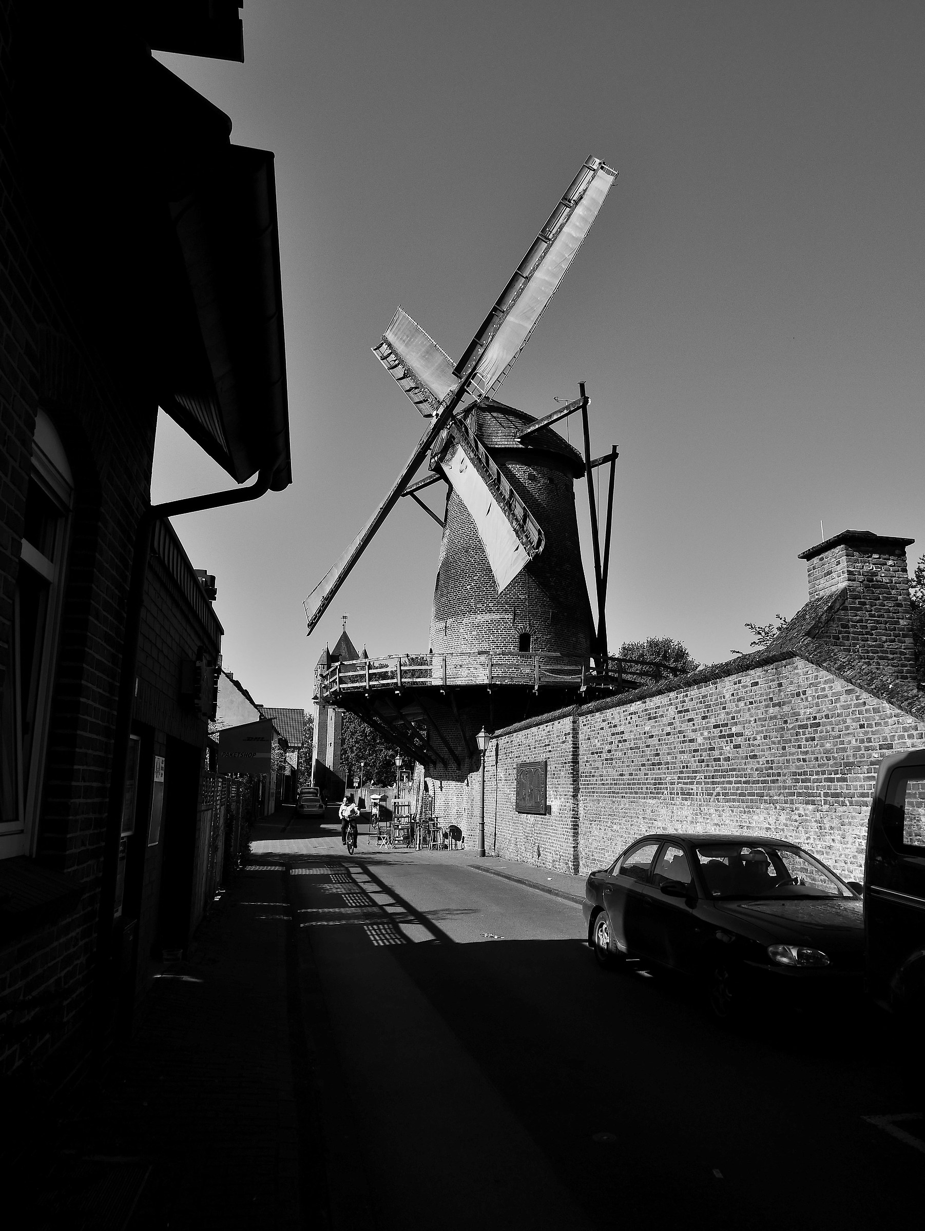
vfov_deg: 71.6
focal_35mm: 24
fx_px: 854
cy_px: 616
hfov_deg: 56.8
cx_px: 462
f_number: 7.1
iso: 200
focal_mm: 12
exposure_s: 1/500
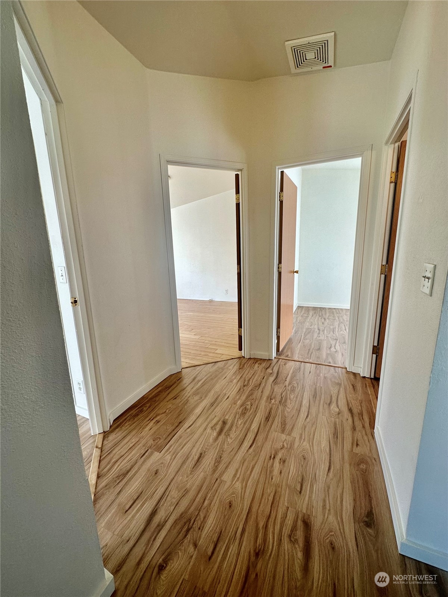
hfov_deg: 85.7
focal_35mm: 14
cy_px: 298
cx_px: 224
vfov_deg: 102.1
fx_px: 242
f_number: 2.2
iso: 100
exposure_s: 1/120
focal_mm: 2.22
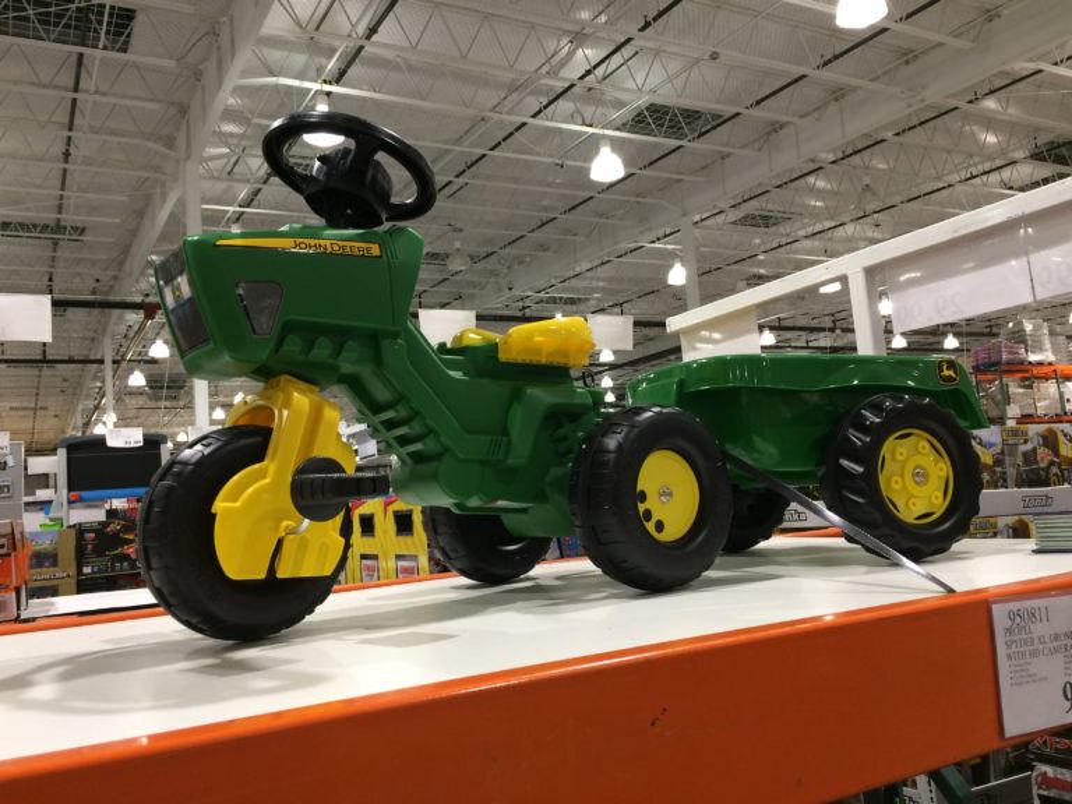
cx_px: 536
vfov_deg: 48.2
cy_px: 402
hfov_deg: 61.7
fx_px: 898
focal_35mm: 29
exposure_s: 1/30
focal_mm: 4.15
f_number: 2.2
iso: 100
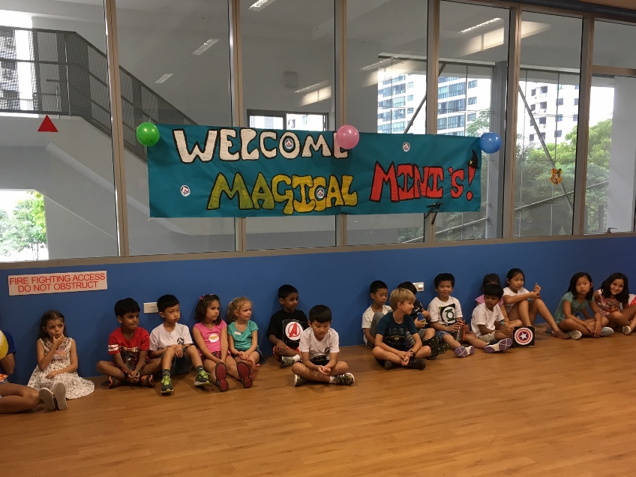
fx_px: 643
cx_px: 310
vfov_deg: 40.5
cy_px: 285
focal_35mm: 35
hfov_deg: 52.6
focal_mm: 4.15
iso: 80
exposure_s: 1/33
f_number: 2.2
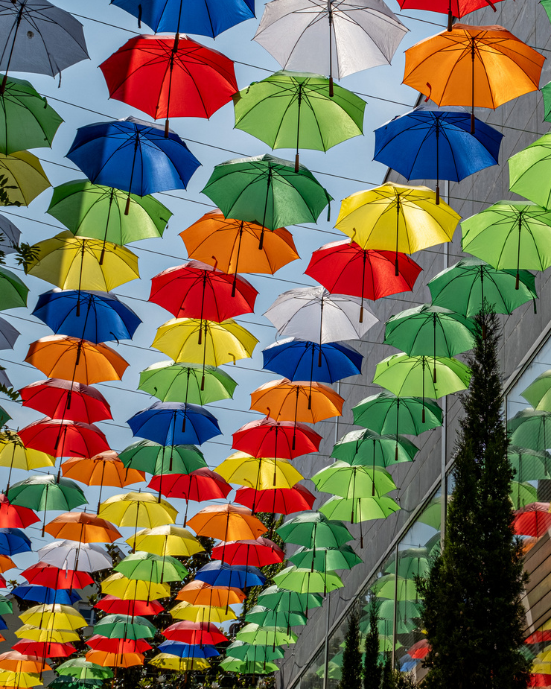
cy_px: 328
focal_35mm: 69
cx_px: 460
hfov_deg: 21.8
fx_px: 1407
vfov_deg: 27.5
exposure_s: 1/850
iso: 160
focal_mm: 27.9
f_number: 8
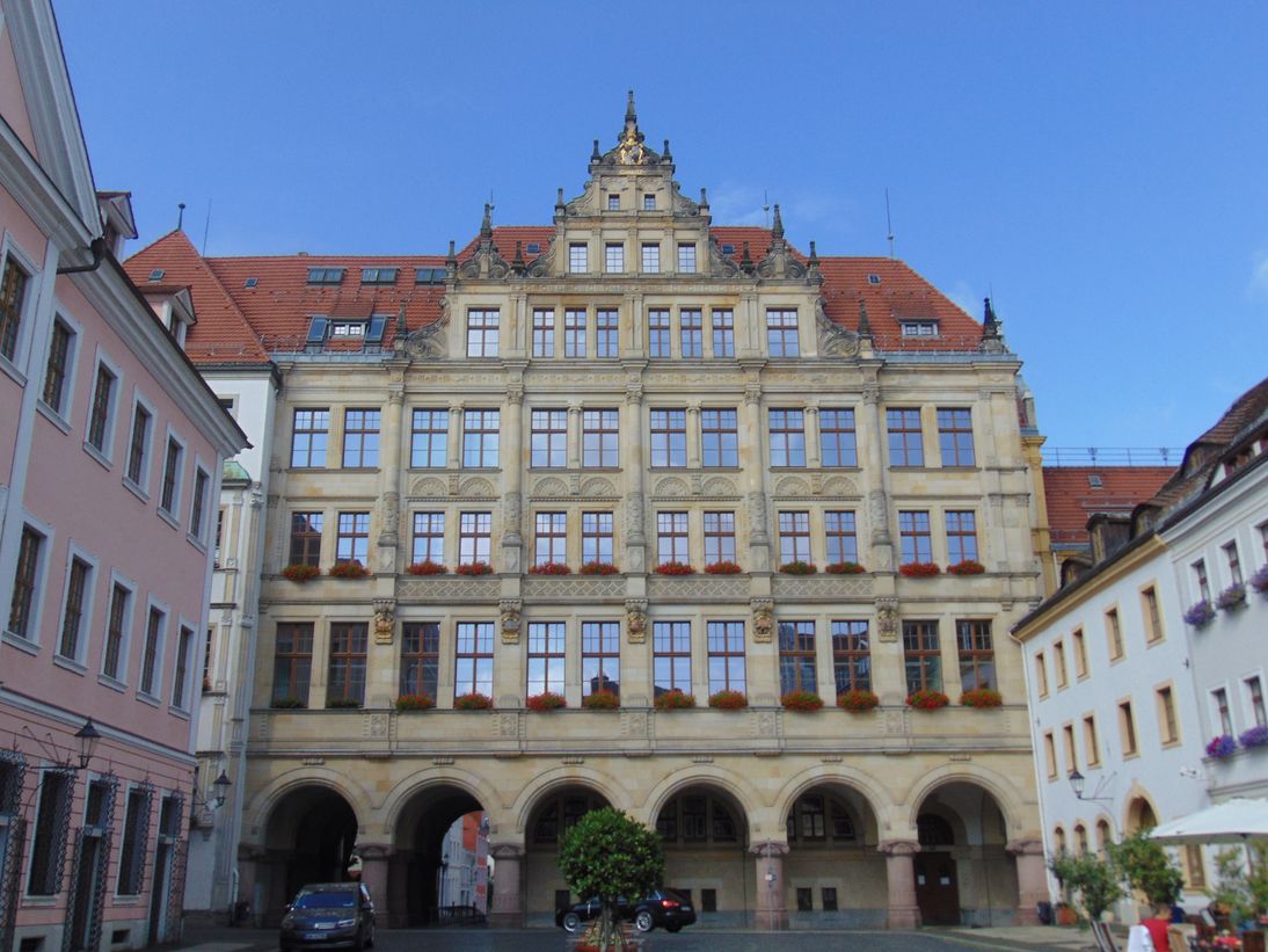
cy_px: 476
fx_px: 1282
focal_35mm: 35
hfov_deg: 52.6
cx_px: 634
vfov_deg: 40.7
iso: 80
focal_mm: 6.3
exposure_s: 1/200
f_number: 8.3
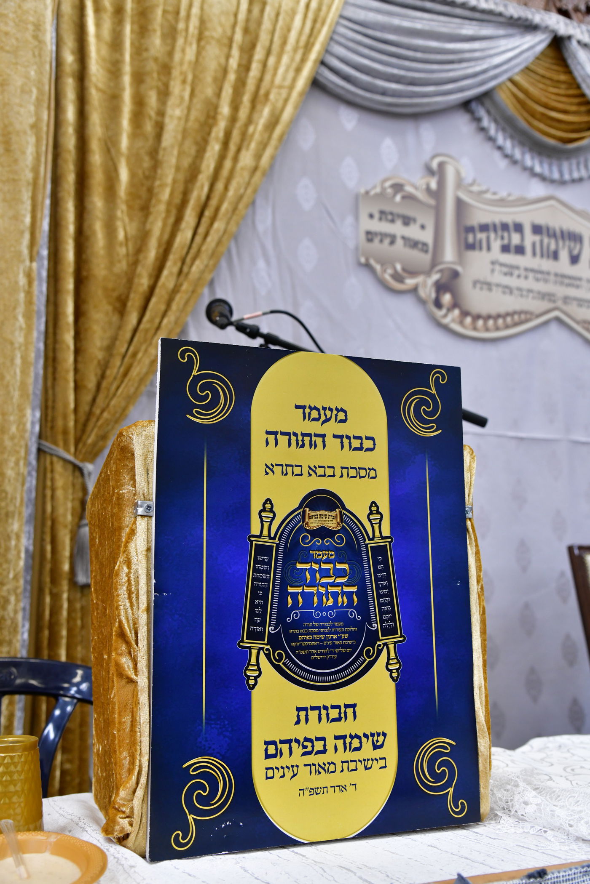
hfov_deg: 37.9
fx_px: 860
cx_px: 295
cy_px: 442
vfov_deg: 54.4
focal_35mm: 35
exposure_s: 1/100
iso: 1600
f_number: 5.6
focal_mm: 35
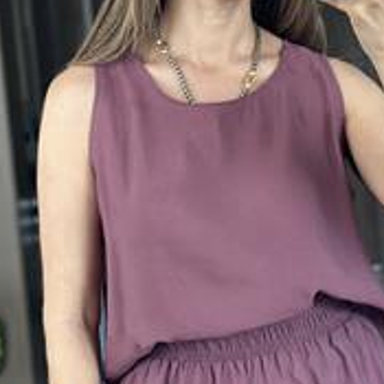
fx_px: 1544
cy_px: 230
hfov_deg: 14.2
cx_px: 252
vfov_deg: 14.2
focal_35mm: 123
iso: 125
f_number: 1.78
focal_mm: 6.86
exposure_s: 1/121
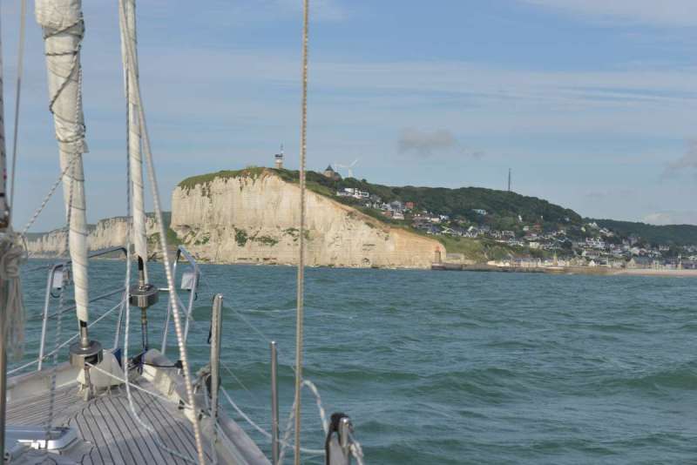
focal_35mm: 66
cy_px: 232
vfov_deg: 20.6
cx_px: 348
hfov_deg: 30.5
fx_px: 1278
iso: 125
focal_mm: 66
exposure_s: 1/320
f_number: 10
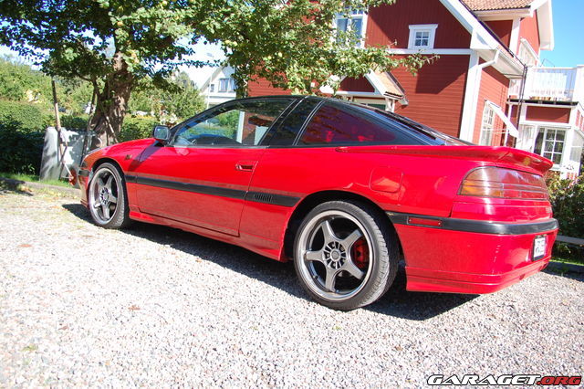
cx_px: 292
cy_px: 194
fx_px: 438
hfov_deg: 67.4
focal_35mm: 27
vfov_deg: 47.9
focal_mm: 18
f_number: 7.1
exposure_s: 1/200
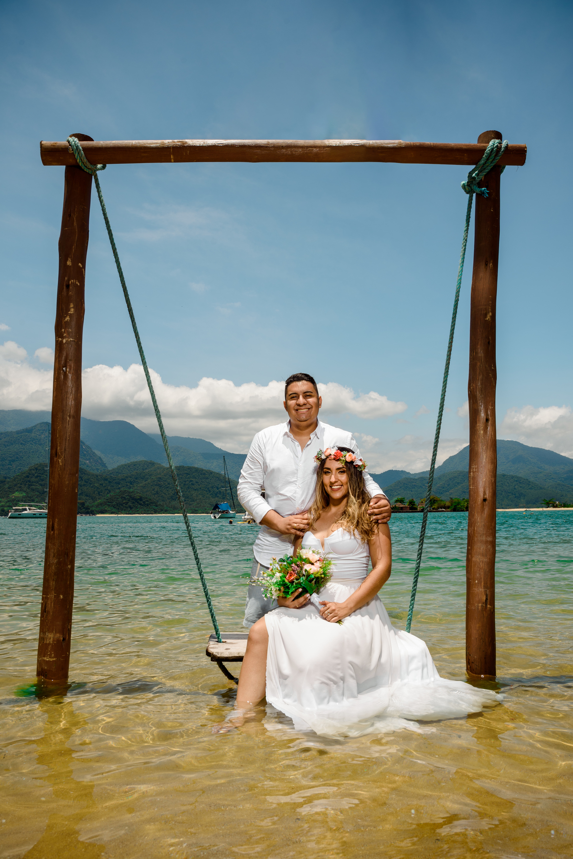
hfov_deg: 45.0
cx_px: 286
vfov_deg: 63.6
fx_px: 692
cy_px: 430
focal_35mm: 29
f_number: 9
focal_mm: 29
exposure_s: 1/250
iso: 100
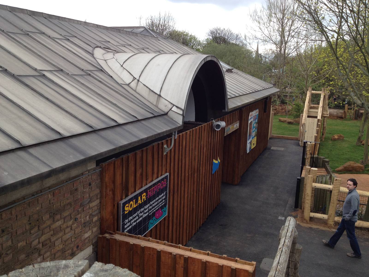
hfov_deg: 52.6
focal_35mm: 35
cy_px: 138
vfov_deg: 40.7
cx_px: 184
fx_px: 373
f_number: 2.4
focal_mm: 4.28
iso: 50
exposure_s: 1/381
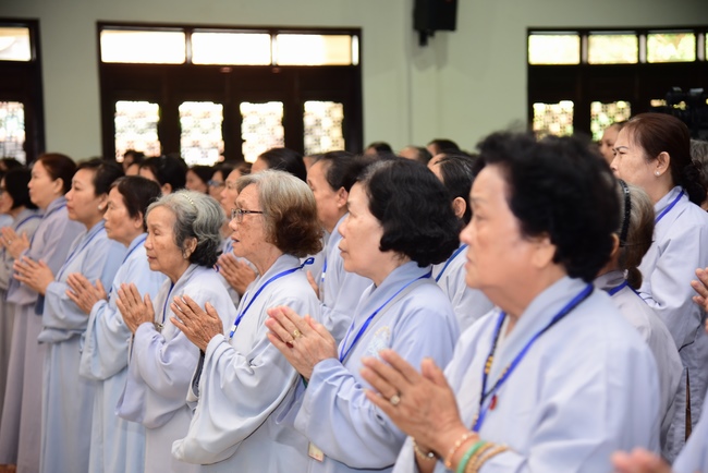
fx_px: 1535
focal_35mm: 78
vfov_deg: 17.5
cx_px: 354
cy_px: 236
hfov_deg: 26.0
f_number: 4
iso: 800
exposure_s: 1/50
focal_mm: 78
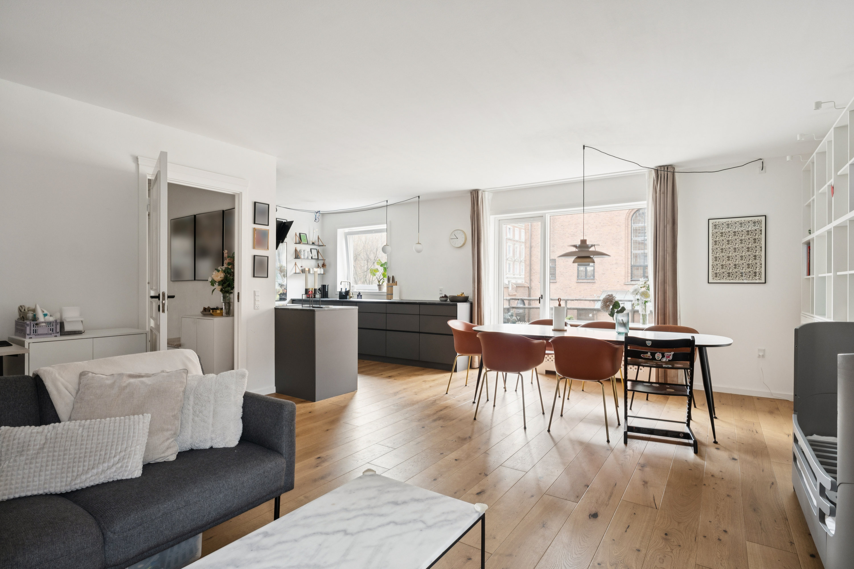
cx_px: 427
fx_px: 438
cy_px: 284
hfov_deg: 88.6
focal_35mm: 18
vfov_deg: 66.1
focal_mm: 12.3
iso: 250
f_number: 7.1
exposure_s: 1/2
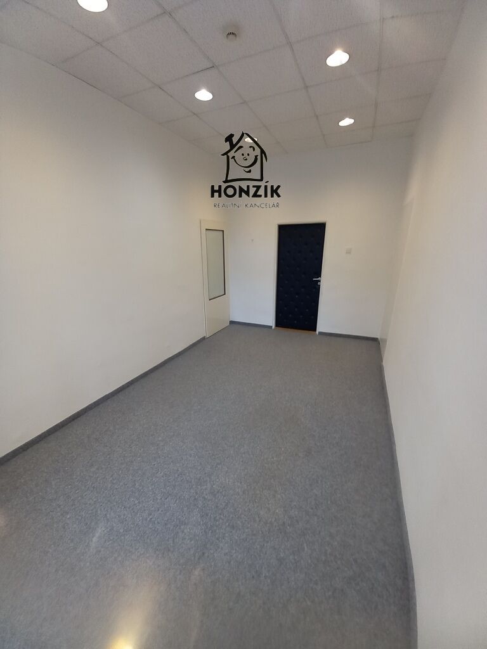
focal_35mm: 13
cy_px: 324
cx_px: 244
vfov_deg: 106.2
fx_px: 244
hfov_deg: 89.9
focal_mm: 1.42
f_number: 2.2
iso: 200
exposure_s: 1/33.3
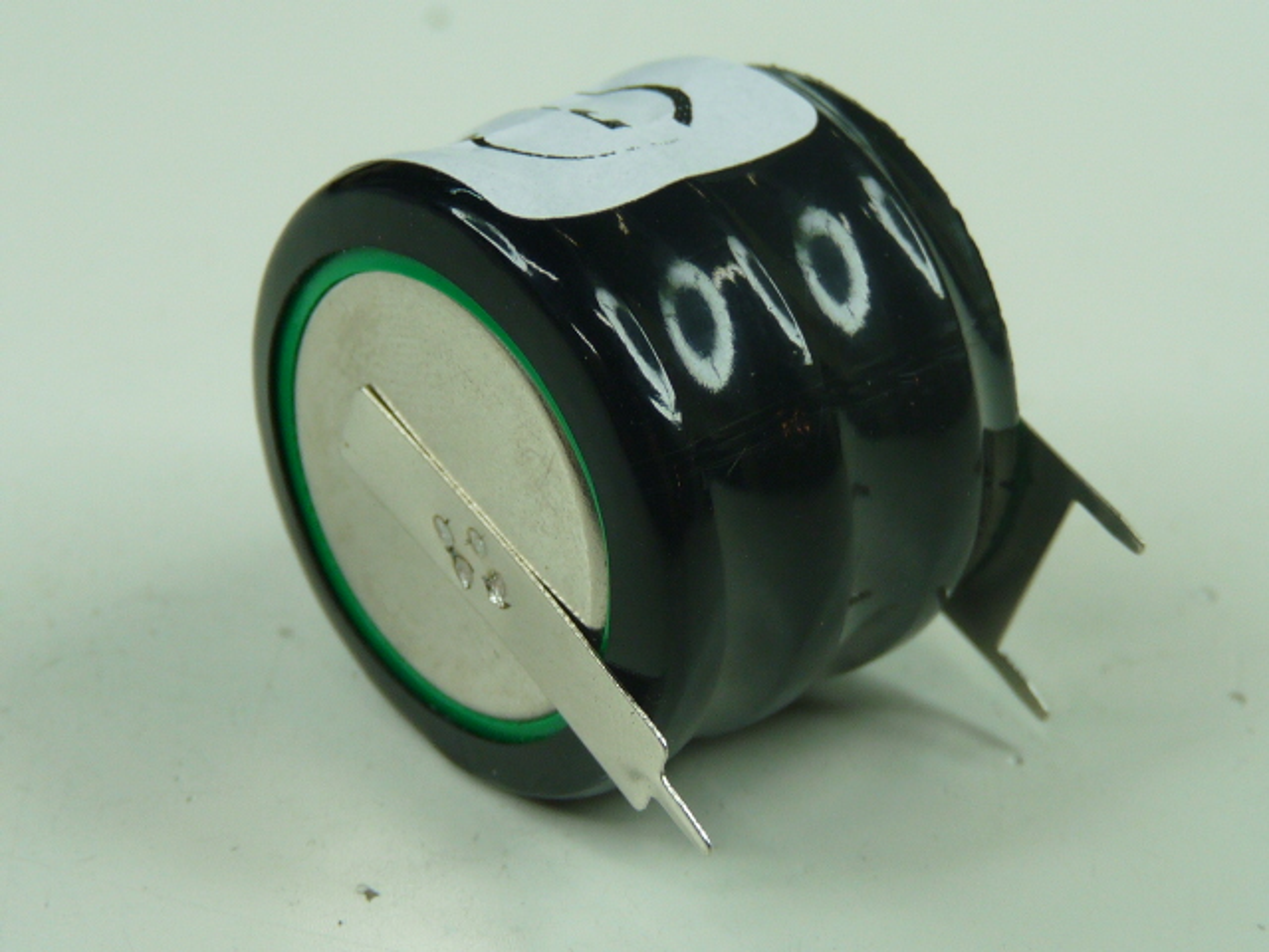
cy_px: 476
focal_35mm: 100
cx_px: 634
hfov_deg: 19.6
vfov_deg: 14.8
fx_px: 3666
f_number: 3.2
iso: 100
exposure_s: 1/60
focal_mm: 10.1
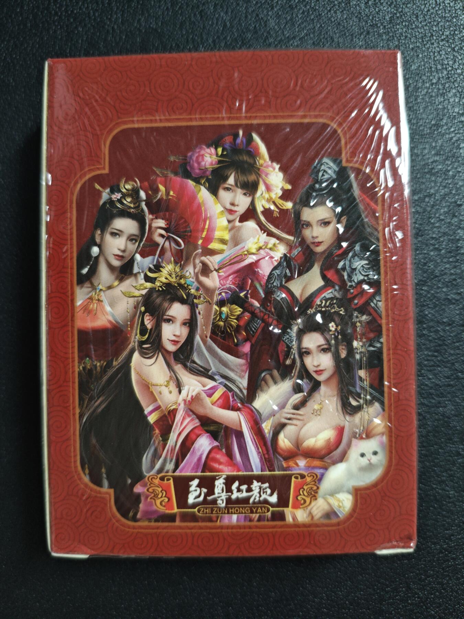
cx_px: 232
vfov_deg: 67.3
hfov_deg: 53.1
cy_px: 310
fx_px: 465
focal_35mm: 26
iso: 640
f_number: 1.5
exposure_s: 1/100
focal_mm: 4.94
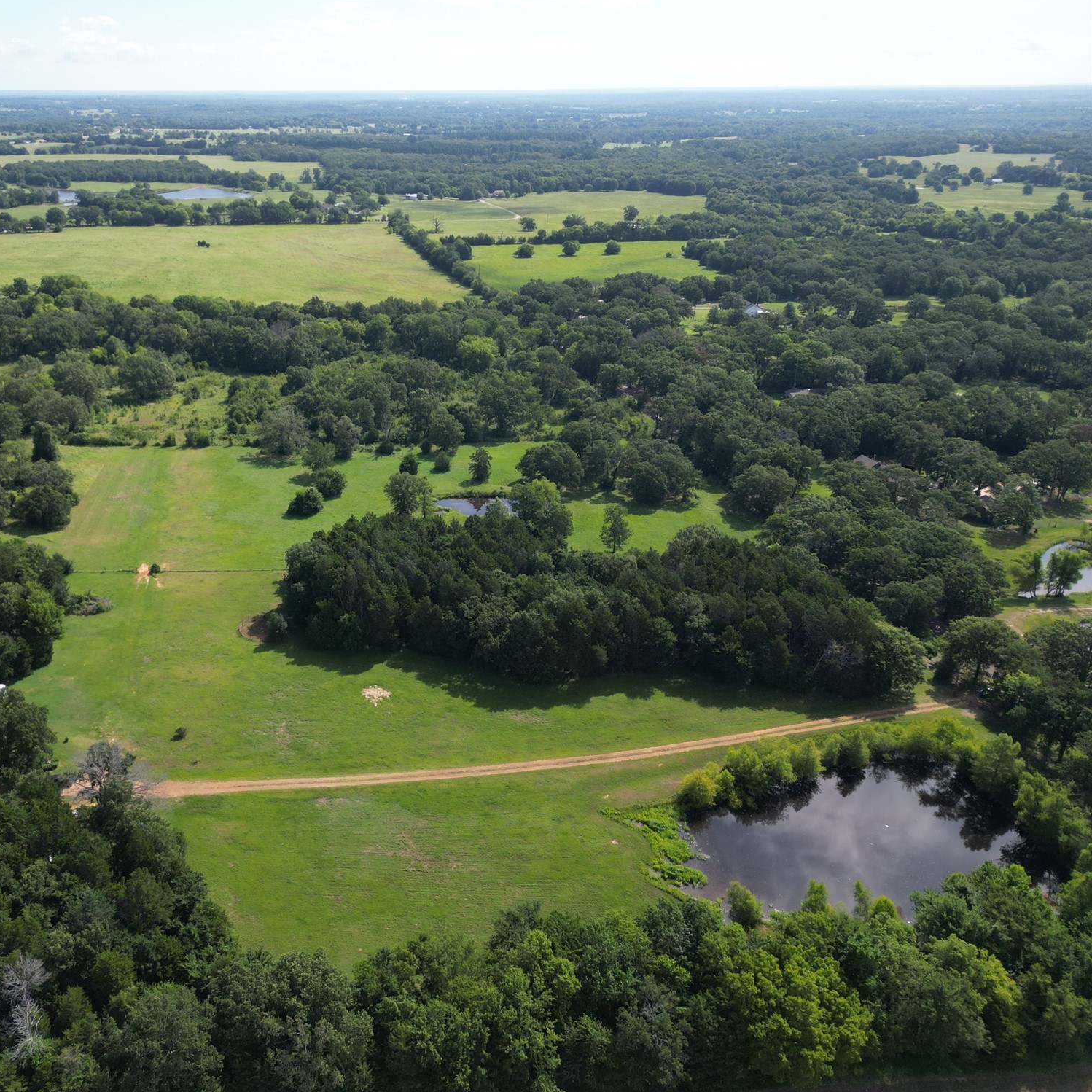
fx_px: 1035
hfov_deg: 54.3
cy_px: 533
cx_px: 346
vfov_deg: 55.6
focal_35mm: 29
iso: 110
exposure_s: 1/1500
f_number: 1.7
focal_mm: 6.72
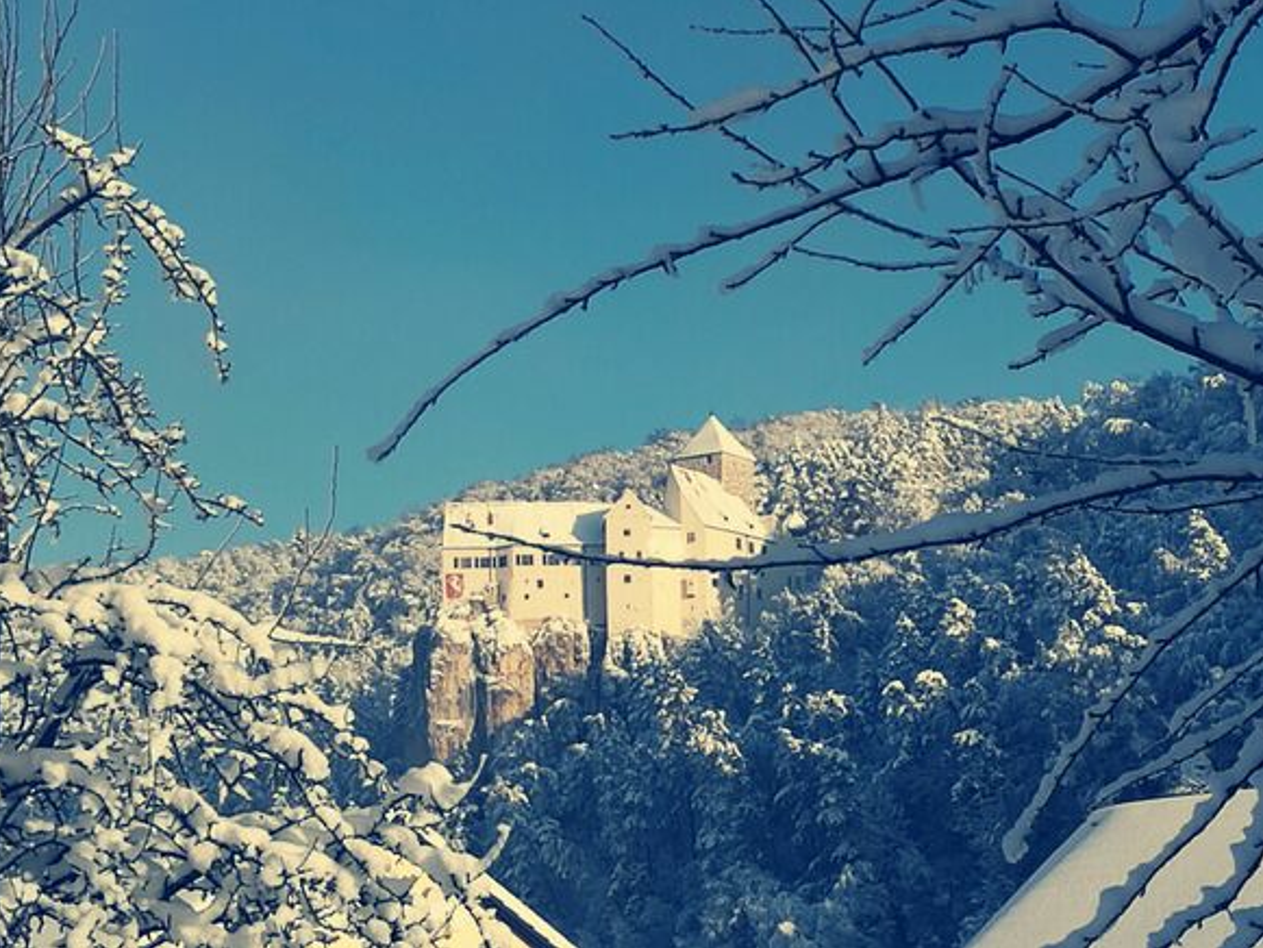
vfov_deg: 13.6
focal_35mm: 109
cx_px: 629
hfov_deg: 18.0
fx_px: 3978
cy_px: 472
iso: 50
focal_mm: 4.5
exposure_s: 1/1208
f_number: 2.2
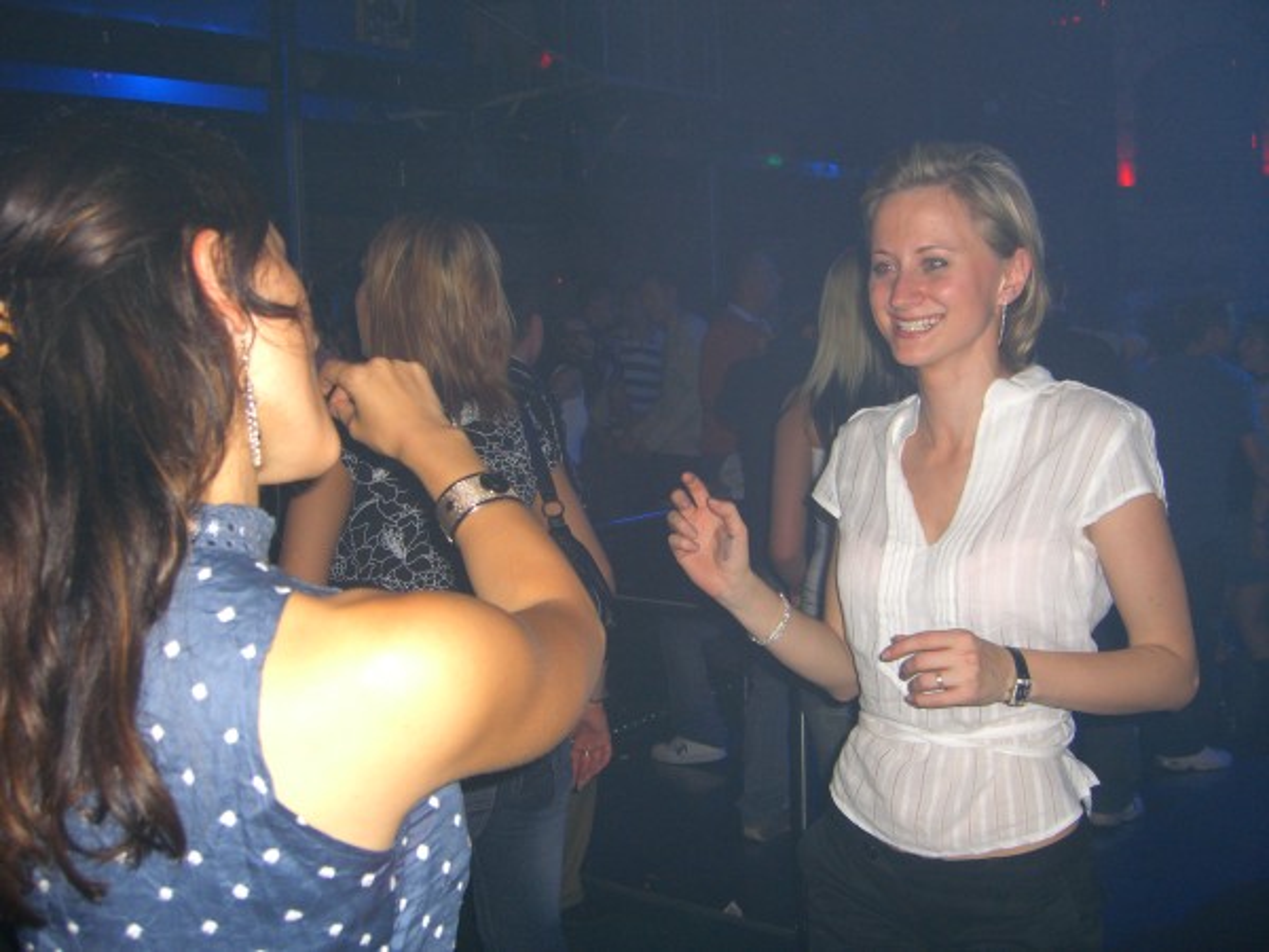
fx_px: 1393
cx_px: 634
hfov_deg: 49.0
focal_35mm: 38
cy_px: 476
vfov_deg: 37.7
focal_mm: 7.9
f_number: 2.8
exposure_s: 1/60
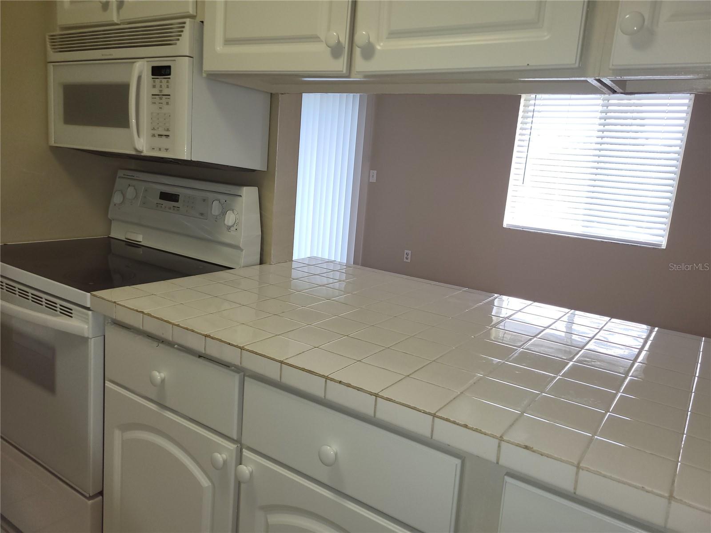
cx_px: 356
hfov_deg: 67.3
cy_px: 266
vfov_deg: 53.1
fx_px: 534
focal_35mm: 26
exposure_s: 1/60
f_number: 1.8
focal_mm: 5.4
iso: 80
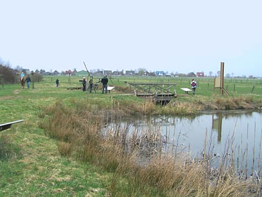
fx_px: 287
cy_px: 98
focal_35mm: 38
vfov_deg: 37.7
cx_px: 131
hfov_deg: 49.0
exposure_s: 1/400
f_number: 4
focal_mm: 6.3
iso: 64
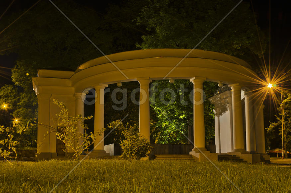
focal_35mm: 42
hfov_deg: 46.5
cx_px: 146
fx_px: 339
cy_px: 96
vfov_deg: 31.7
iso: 100
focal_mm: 28
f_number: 20
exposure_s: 30
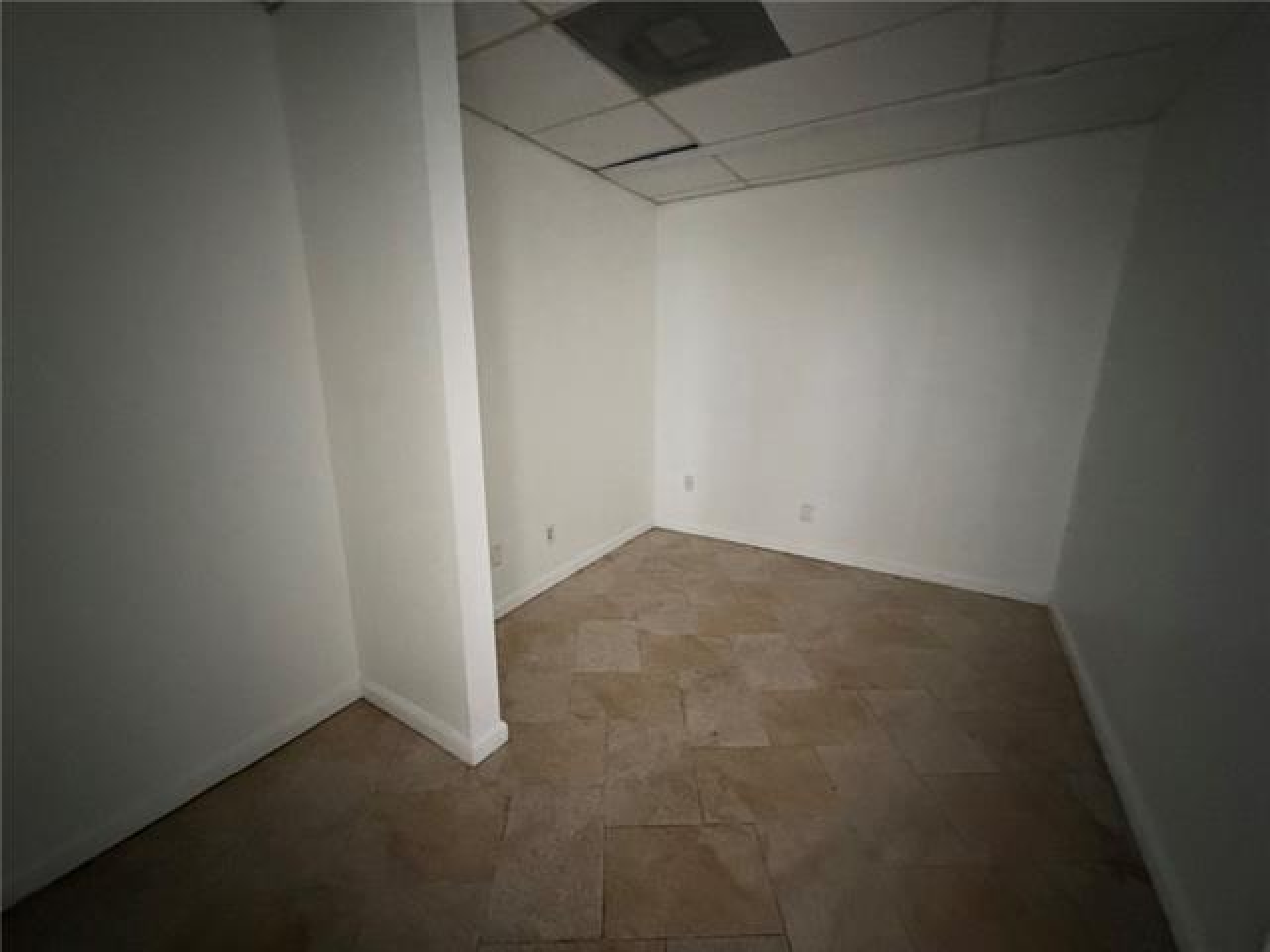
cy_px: 476
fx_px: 514
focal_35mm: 14
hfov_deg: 102.1
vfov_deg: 85.7
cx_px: 635
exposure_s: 1/30
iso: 1250
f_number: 2.2
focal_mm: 2.22
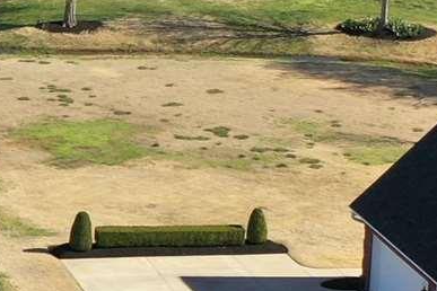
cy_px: 214
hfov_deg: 8.8
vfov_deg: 6.2
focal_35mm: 222
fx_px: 2695
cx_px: -431
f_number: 3.2
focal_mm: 10.26
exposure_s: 1/40
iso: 100
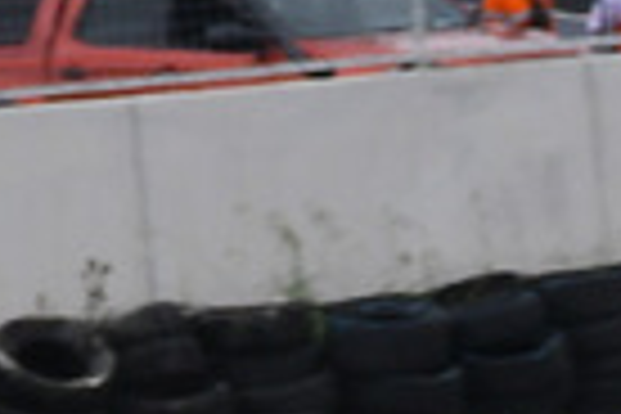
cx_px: 468
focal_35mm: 3121
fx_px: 53833
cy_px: 670
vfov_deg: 0.4
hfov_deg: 0.7
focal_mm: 360
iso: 500
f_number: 10
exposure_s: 1/640
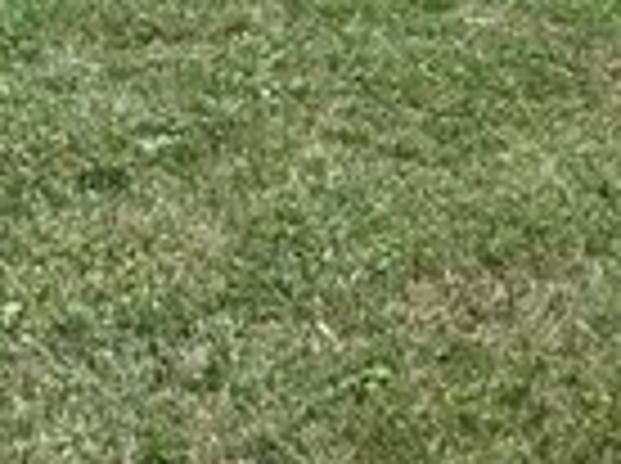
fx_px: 1862
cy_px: -622
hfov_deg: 18.9
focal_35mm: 104
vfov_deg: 11.8
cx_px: 202
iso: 40
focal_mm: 2.22
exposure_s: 1/956
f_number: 2.2
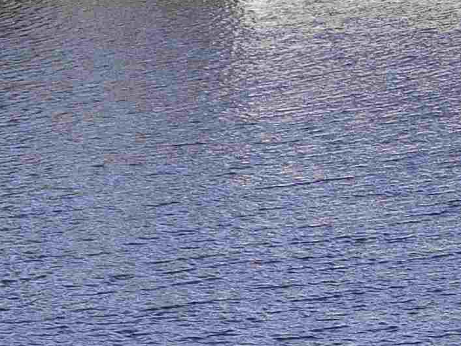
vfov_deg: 2.1
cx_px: 753
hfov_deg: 2.7
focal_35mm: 723
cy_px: -297
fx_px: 9630
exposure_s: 1/1250
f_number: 3.4
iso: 100
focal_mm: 30.71
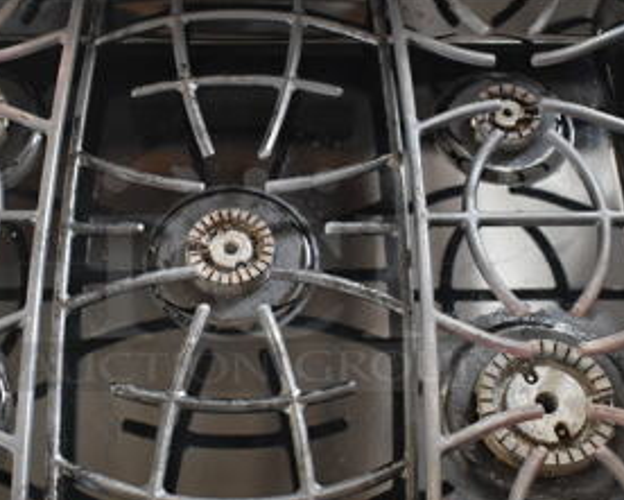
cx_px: 255
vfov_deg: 27.1
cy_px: 271
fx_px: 1035
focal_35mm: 56
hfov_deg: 33.5
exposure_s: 1/30
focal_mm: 18
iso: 1100
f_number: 3.5
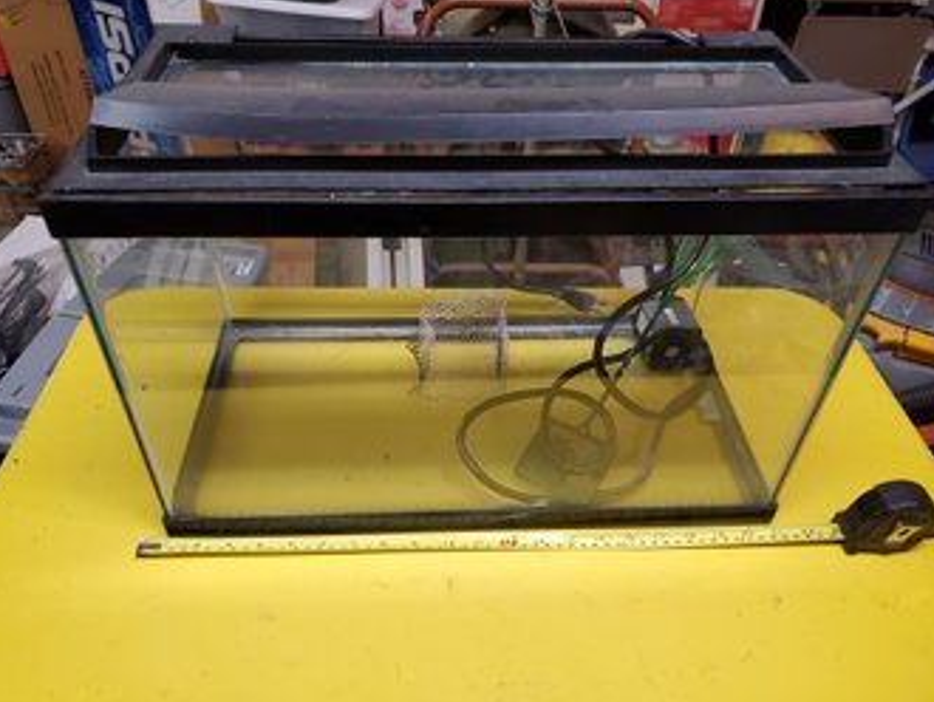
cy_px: 347
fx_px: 729
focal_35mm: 27
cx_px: 471
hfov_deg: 65.3
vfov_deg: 51.4
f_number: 2.4
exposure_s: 1/40
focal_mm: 4.3
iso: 320
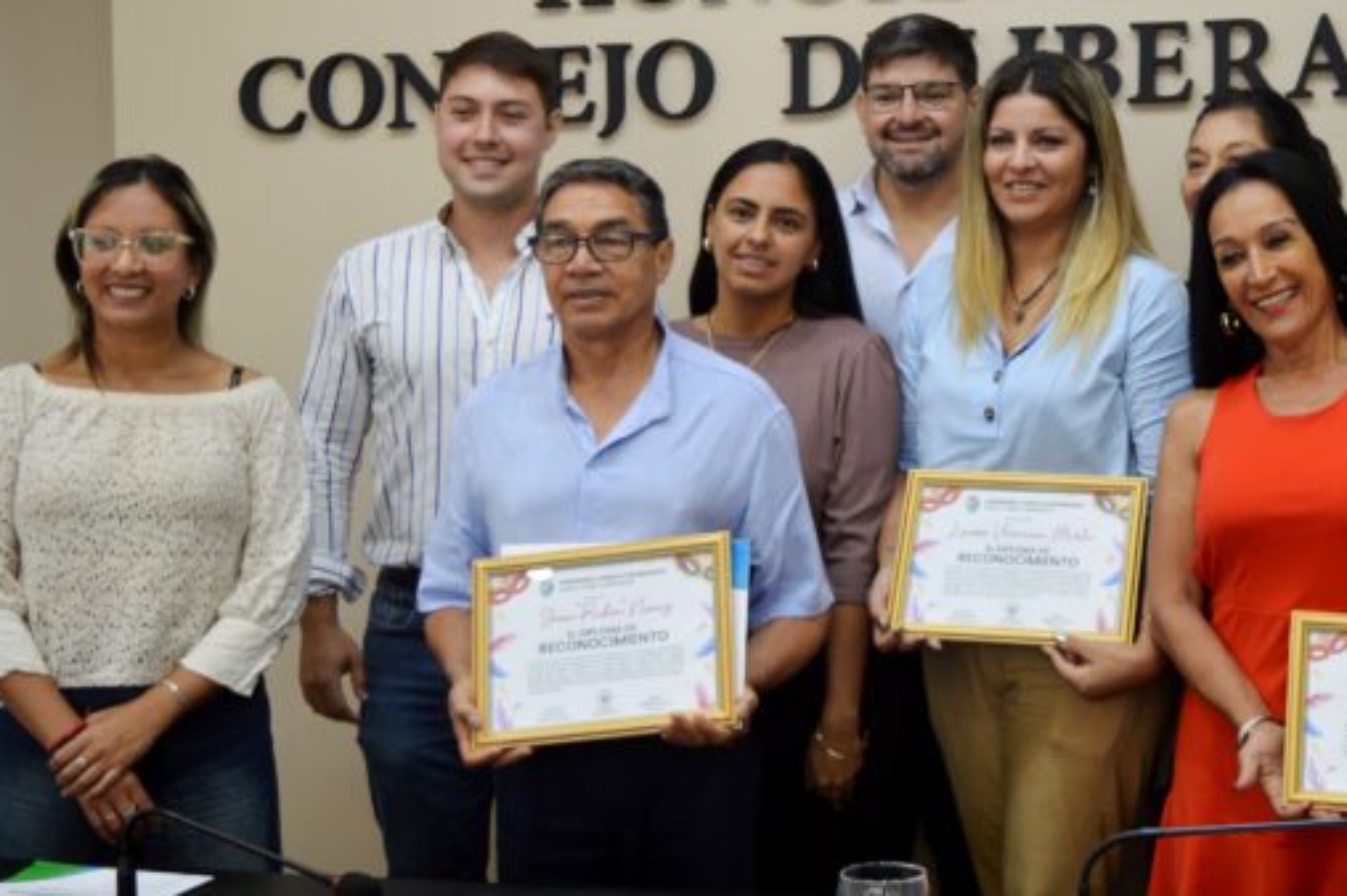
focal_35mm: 59
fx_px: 2206
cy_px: 415
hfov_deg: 33.3
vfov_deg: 23.0
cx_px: 1005
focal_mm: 26
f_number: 4.5
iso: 400
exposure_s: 1/80
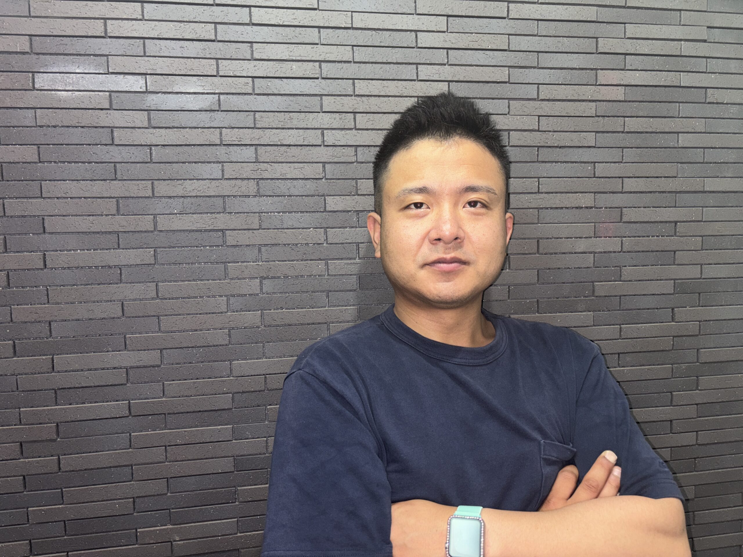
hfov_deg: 67.3
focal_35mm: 26
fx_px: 558
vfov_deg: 53.1
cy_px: 278
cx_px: 372
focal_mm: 5.96
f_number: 1.6
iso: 32
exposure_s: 1/15
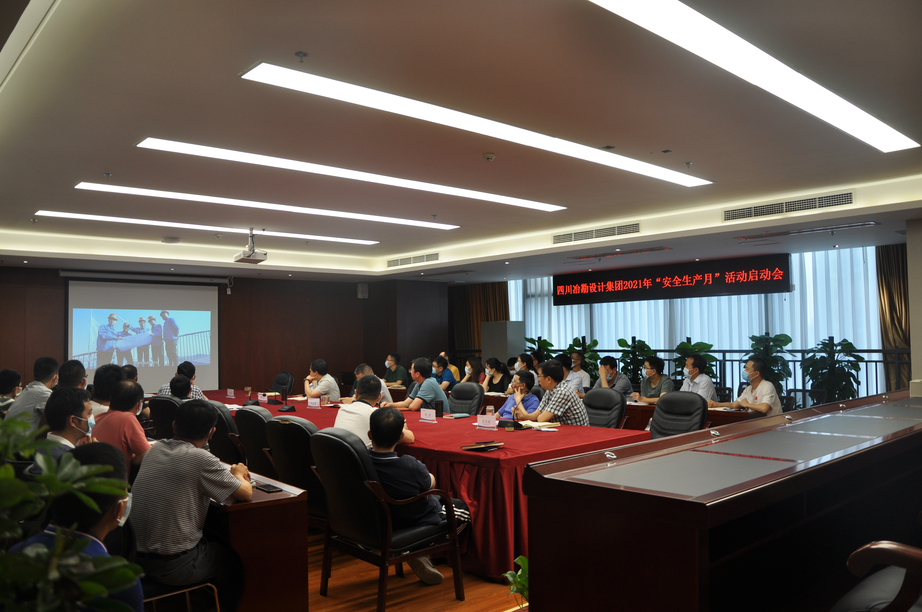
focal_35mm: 27
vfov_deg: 47.8
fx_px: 691
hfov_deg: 67.4
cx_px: 461
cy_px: 306
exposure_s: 1/50
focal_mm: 18
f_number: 3.5
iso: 200
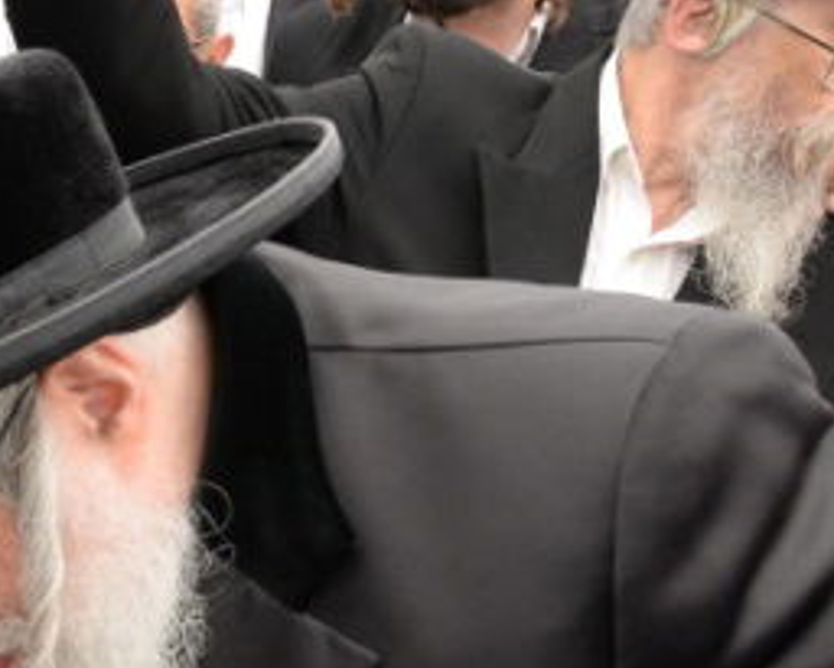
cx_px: -495
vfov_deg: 16.0
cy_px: 927
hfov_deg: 18.3
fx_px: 2222
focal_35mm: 90
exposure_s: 1/200
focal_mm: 24
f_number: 9
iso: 1250
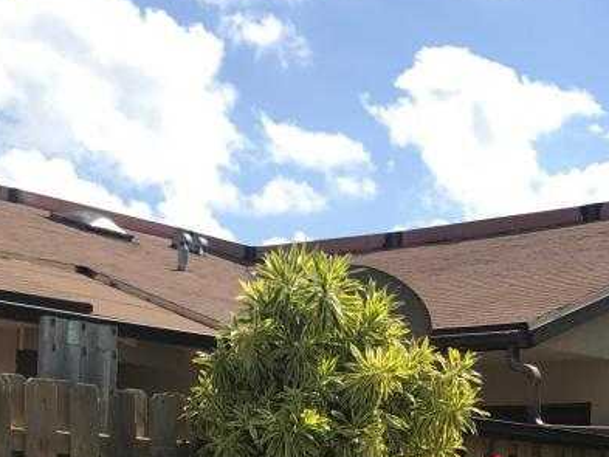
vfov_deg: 18.9
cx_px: 387
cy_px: 572
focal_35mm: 73
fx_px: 1285
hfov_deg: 26.6
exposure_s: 1/2128
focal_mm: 3.99
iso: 20
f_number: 1.8
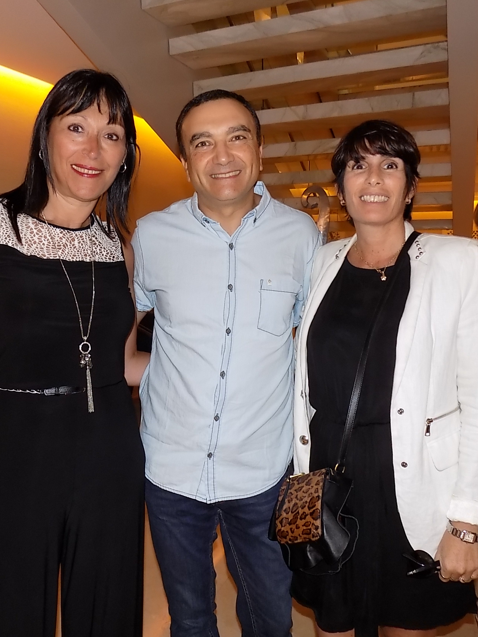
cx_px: 202
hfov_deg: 45.3
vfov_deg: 58.4
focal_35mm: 31
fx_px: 571
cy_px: 320
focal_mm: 4
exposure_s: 1/30
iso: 200
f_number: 3.1
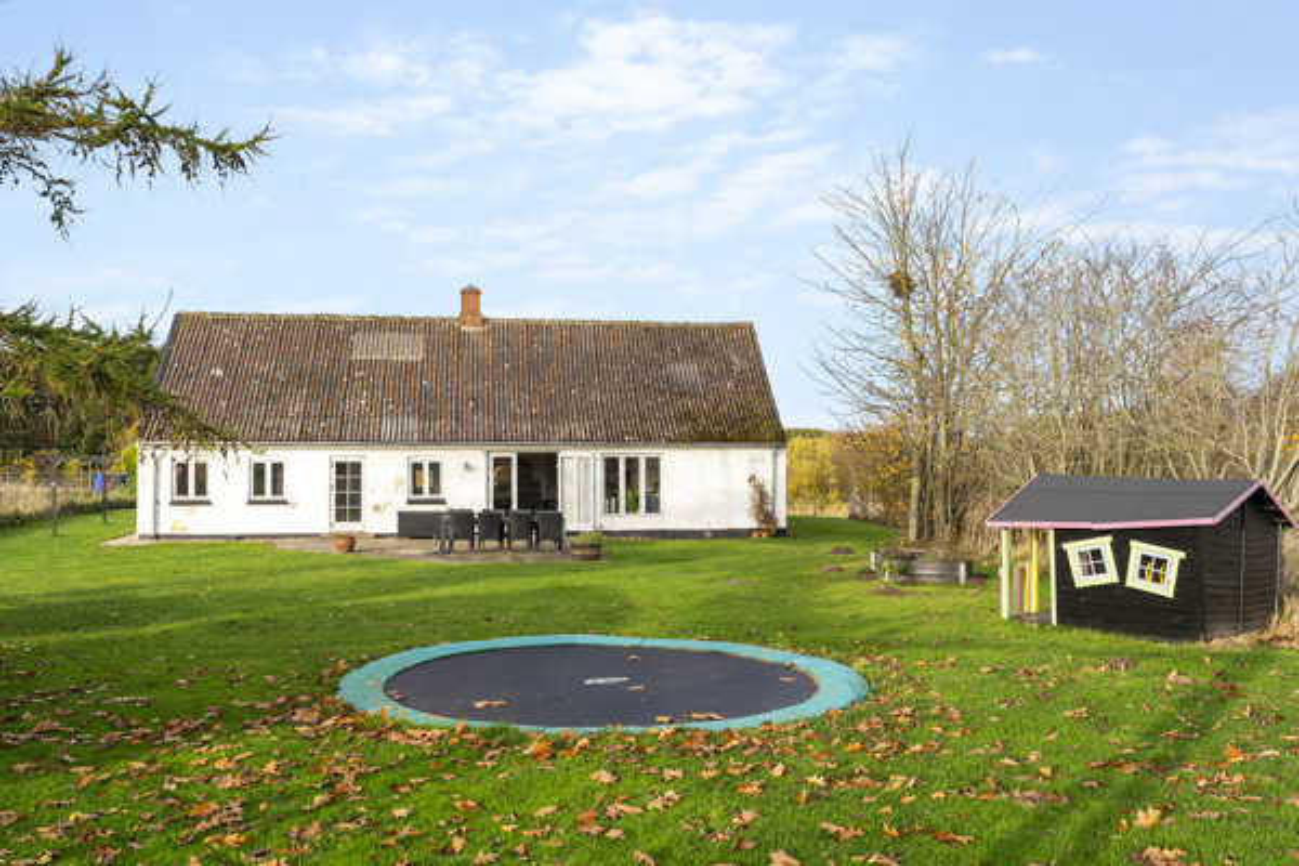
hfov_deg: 60.3
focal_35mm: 31
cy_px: 433
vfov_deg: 42.3
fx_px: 1118
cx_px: 650
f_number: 8
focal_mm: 31
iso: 200
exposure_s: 1/100
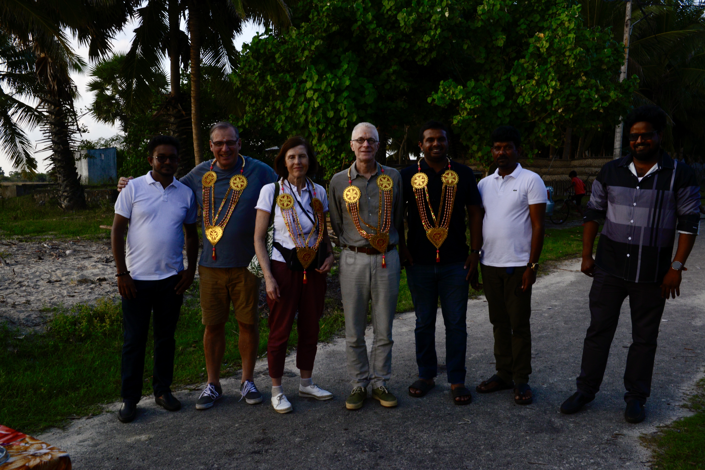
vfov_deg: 38.9
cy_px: 235
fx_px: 666
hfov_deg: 55.8
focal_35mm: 34
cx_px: 352
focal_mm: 34
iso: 1000
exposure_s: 1/320
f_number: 14
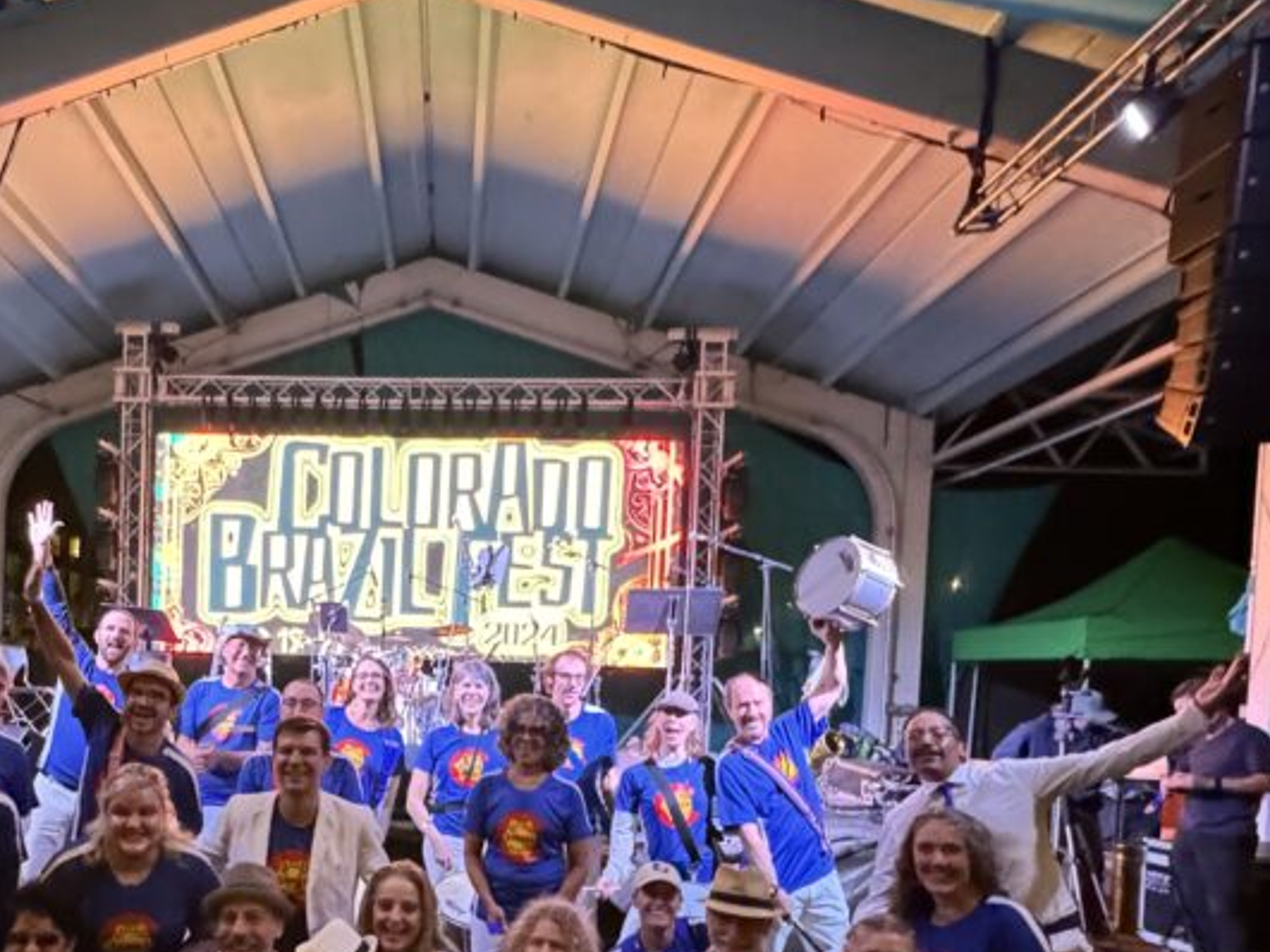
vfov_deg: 49.2
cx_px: 361
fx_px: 990
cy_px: 718
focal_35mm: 27
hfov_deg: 62.6
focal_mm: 2.22
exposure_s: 1/40
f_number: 2.2
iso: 1600
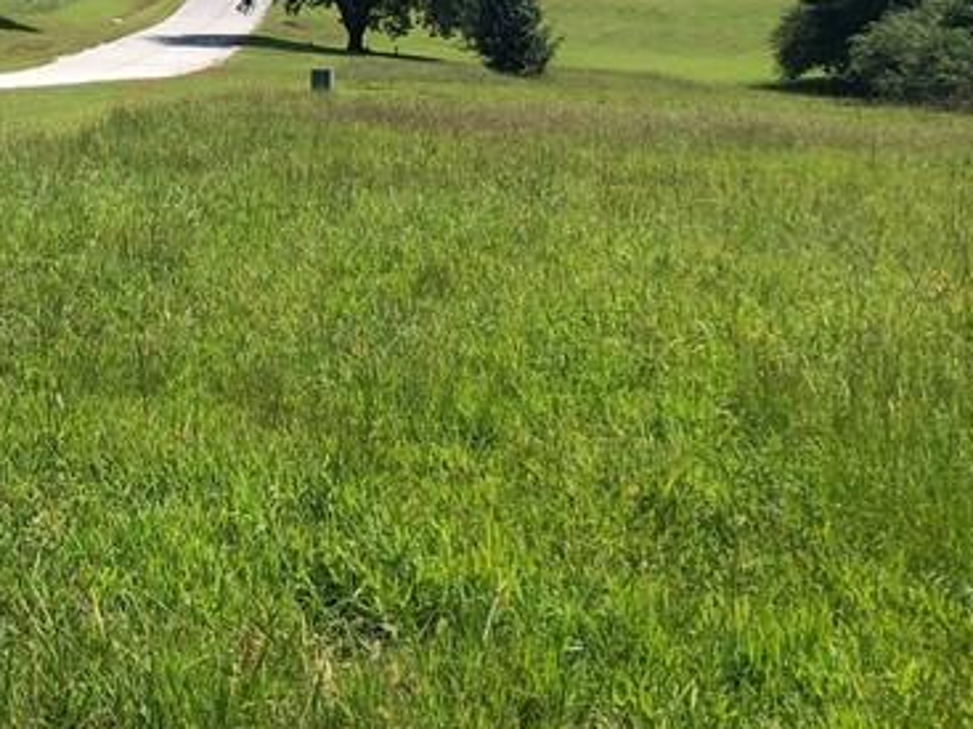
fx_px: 2276
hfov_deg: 23.4
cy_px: -69
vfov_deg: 17.6
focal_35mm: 81
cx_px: 58
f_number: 1.8
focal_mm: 3.99
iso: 20
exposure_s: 1/2208
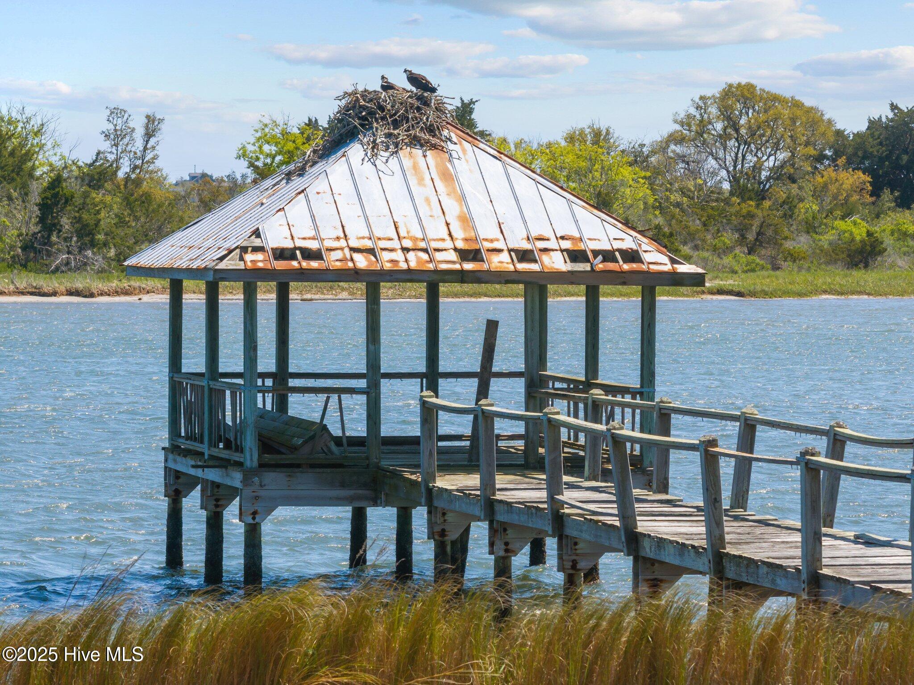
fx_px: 4381
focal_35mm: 166
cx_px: 457
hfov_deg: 11.9
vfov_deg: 8.9
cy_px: 342
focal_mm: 30.71
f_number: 3.4
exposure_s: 1/640
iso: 100
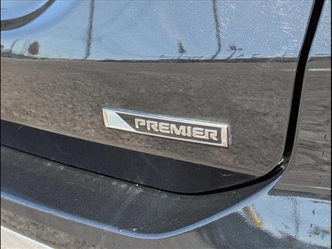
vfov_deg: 29.7
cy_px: 124
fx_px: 470
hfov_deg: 38.9
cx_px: 166
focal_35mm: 49
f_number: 1.68
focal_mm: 6.9
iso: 26
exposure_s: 1/278
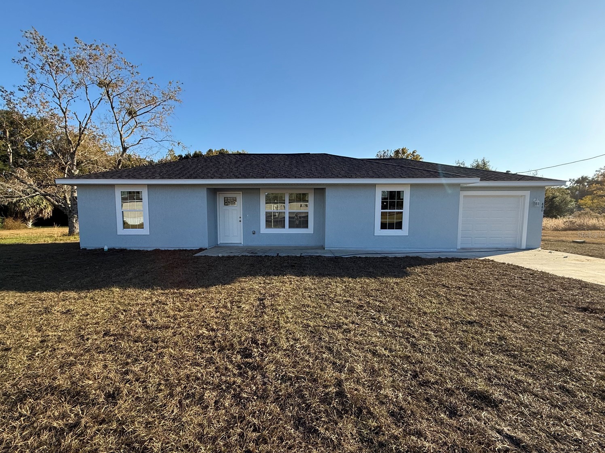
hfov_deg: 98.1
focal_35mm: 15
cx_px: 291
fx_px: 262
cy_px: 235
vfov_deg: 81.7
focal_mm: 2.22
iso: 64
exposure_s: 1/789
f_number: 2.2
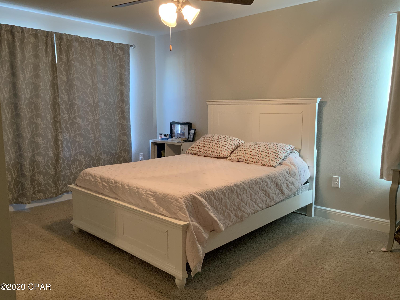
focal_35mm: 29
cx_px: 200
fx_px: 335
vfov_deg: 48.2
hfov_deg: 61.7
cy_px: 150
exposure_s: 1/60
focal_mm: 3
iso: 200
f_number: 1.8
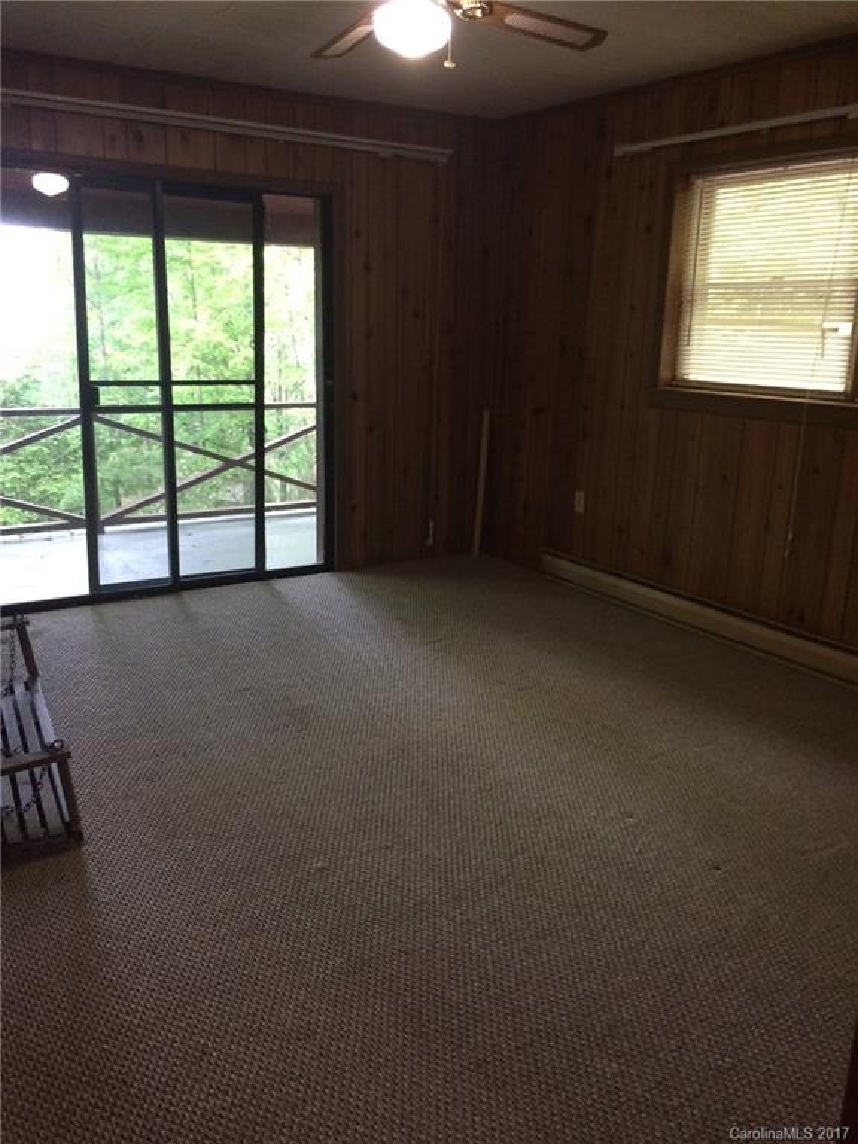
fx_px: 958
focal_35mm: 29
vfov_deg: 61.7
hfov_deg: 48.2
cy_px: 572
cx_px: 429
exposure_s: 1/17
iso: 250
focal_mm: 4.15
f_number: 2.2
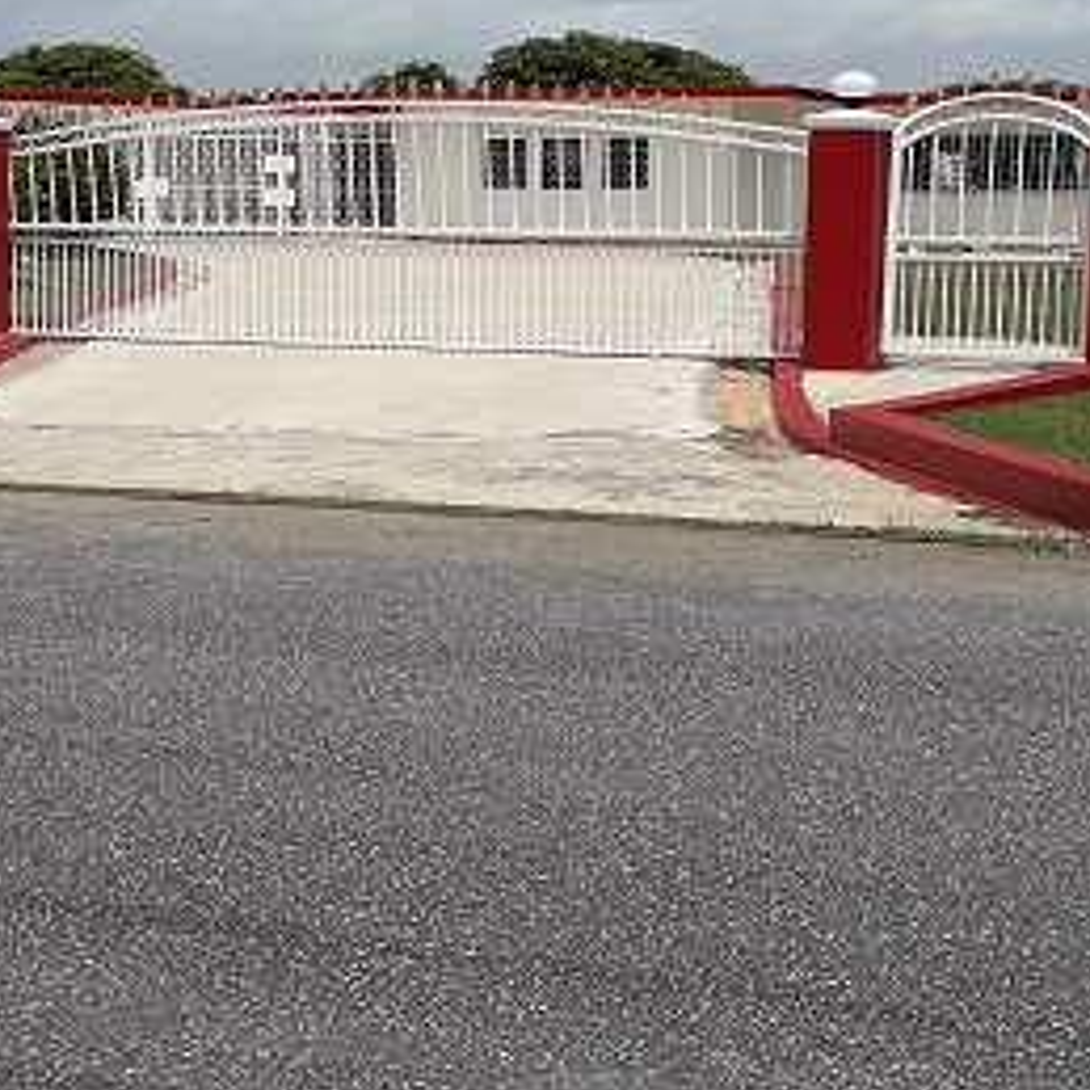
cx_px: 581
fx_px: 2102
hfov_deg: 29.1
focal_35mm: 59
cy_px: 290
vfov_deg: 28.7
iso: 40
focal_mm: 3.6
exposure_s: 1/3300
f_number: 1.9
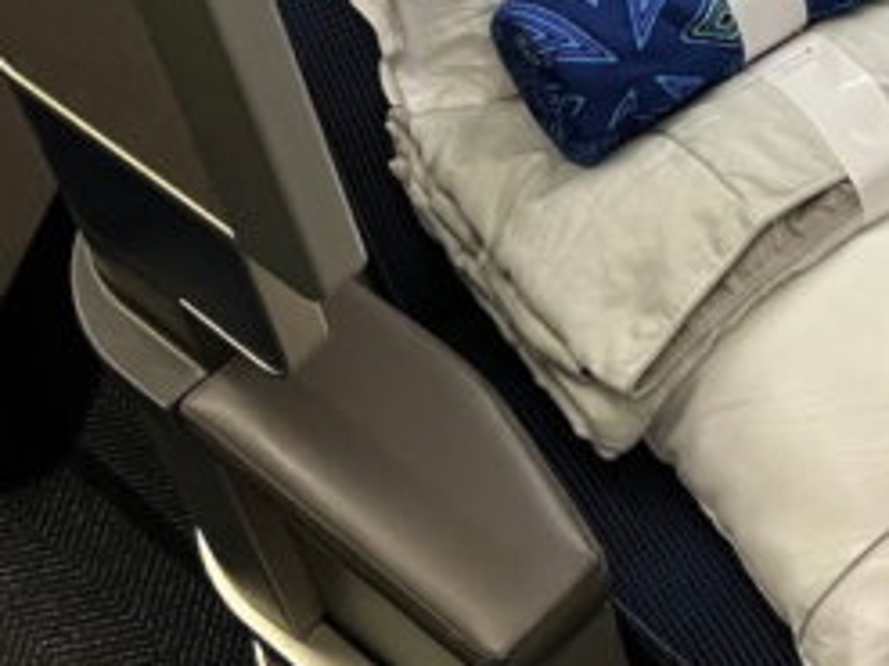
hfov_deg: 22.3
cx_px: 1065
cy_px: -194
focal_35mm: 81
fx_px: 2079
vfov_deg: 17.1
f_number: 1.5
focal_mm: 5.7
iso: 500
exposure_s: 1/42
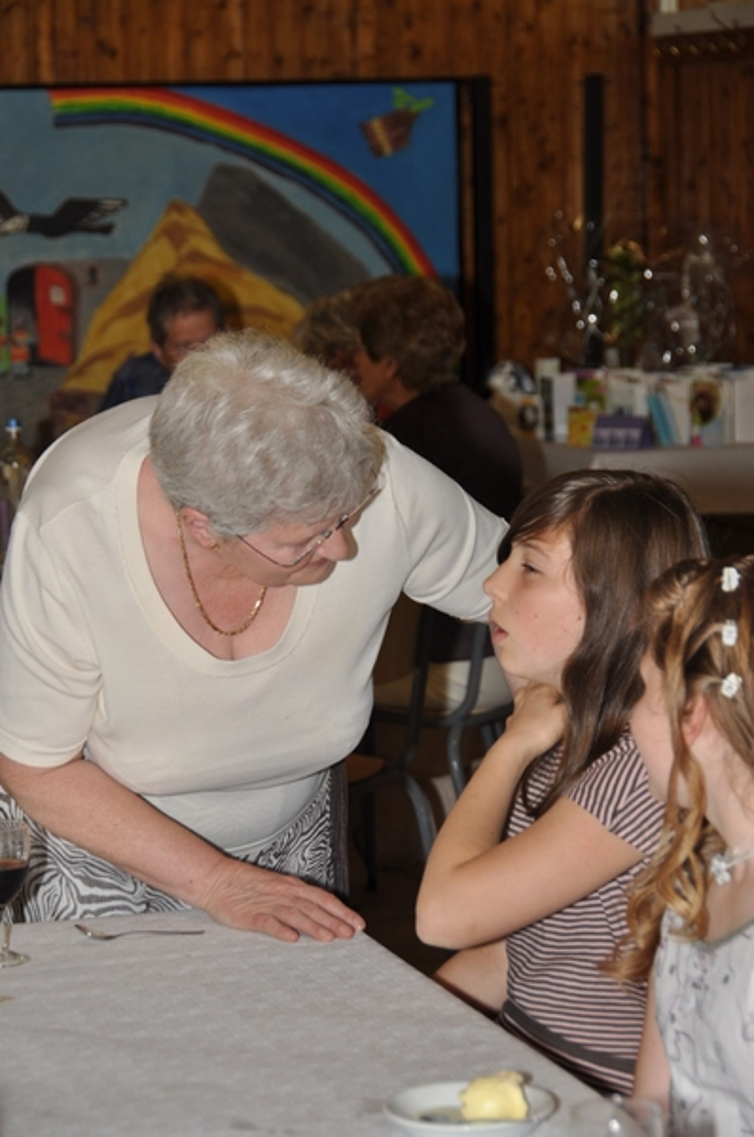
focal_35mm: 105
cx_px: 377
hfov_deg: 13.0
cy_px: 568
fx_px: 3310
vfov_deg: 19.5
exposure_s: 1/60
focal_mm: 70
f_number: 5.6
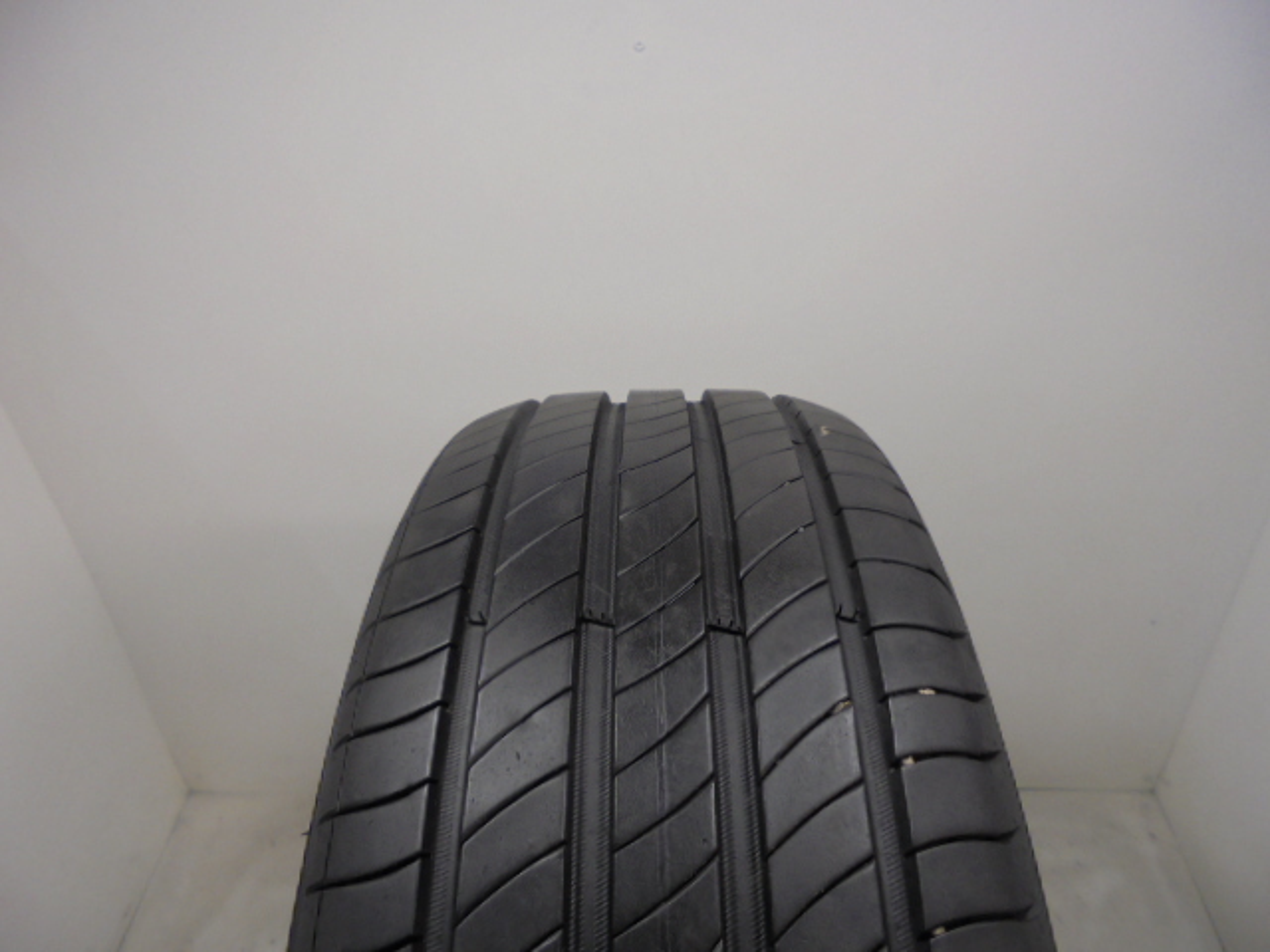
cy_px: 476
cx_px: 635
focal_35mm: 26
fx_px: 954
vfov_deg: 53.1
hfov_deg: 67.3
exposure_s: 1/30
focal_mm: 4.6
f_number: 3.5
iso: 100
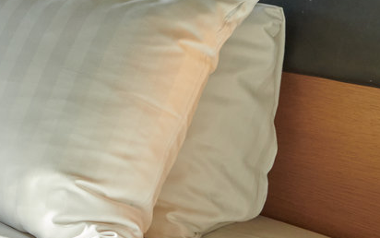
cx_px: -390
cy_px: -48
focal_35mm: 81
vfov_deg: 15.5
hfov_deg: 17.6
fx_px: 839
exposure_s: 1/250
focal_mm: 16
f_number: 8
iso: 400
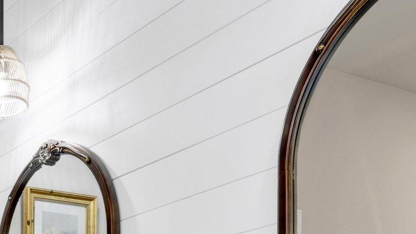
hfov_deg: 28.3
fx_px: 751
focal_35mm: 68
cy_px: 413
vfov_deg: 15.4
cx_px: -37
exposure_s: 1/3
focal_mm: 16.5
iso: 400
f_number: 11
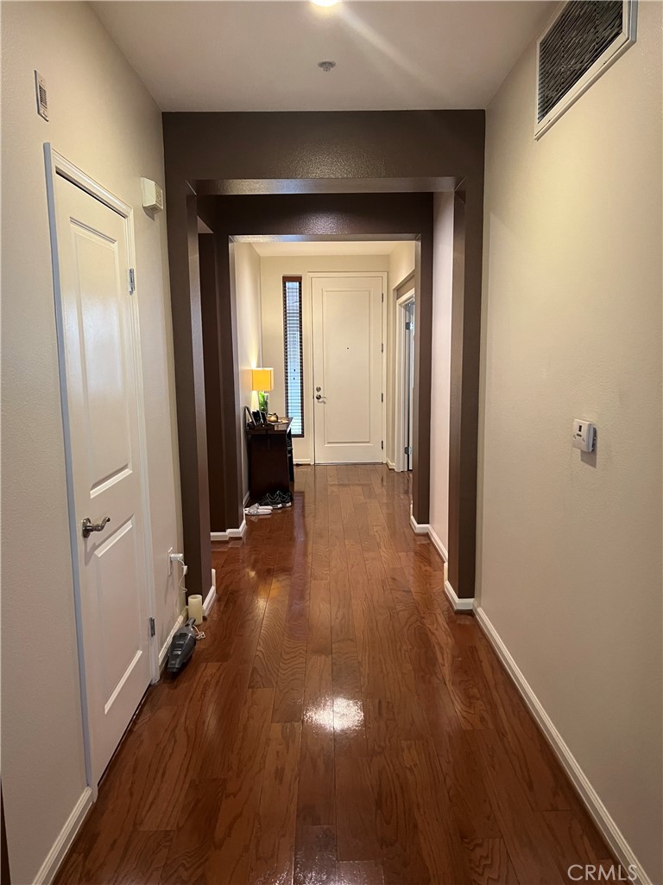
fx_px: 664
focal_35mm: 26
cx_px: 332
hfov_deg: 53.1
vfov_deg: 67.3
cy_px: 442
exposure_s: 1/60
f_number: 1.5
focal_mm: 5.7
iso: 320
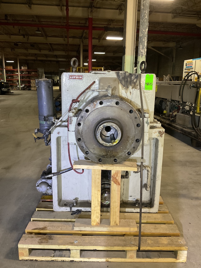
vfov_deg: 61.7
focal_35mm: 29
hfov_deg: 48.2
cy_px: 134
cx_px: 100
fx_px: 225
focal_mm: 3
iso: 250
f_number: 1.8
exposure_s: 1/40
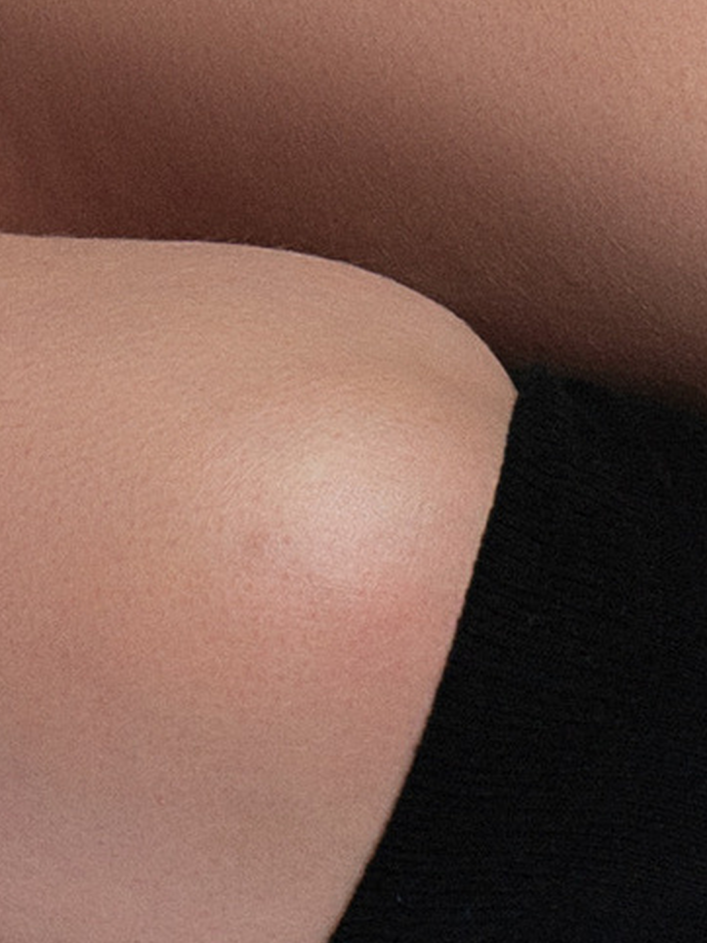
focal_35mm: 428
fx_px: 11660
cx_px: -1023
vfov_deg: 4.4
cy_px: -2071
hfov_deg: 3.4
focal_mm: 56
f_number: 5.6
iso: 160
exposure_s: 1/160
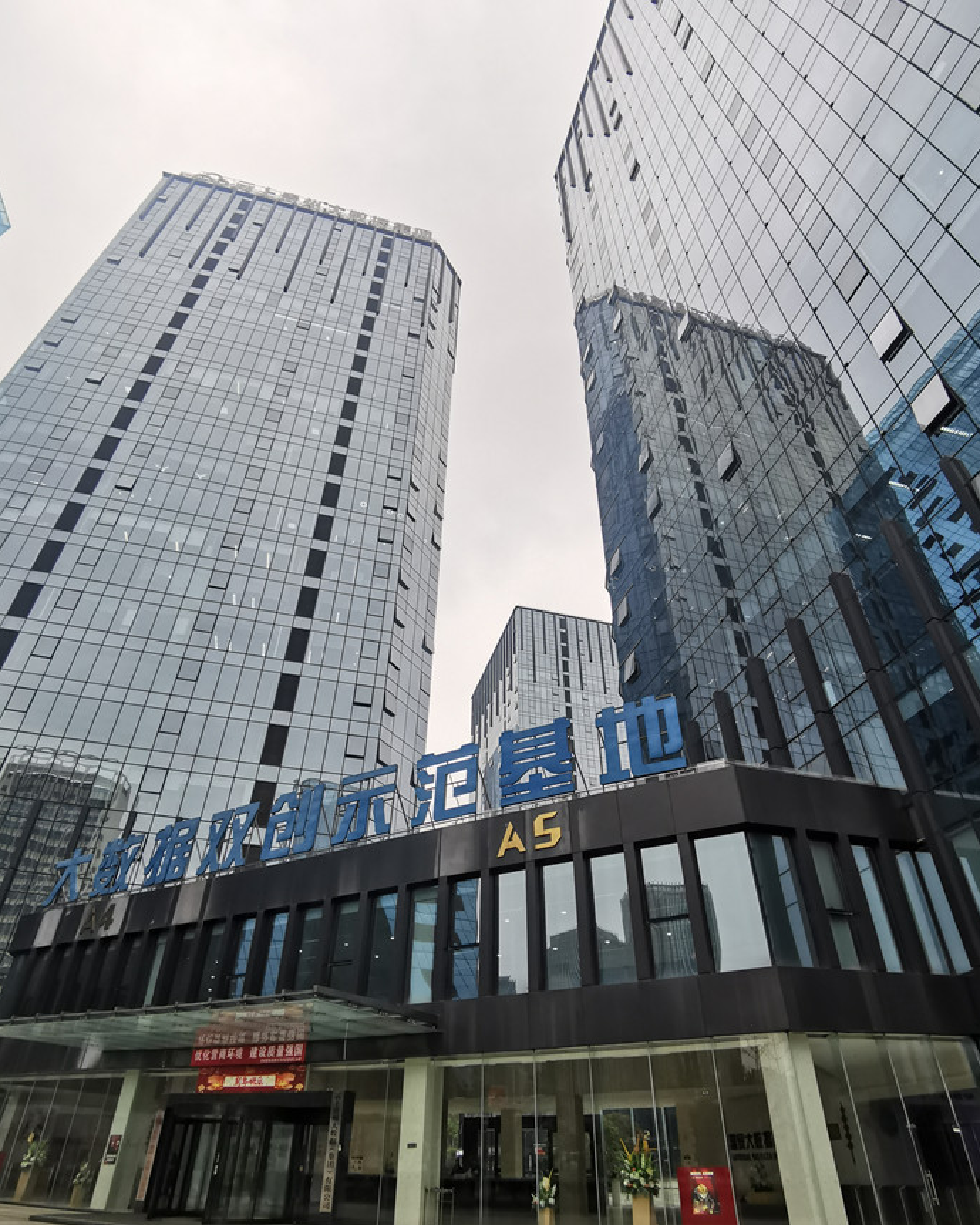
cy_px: 633
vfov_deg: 83.2
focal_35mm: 19
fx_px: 689
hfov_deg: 70.9
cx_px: 488
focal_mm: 2.26
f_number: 2.2
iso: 50
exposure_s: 1/502
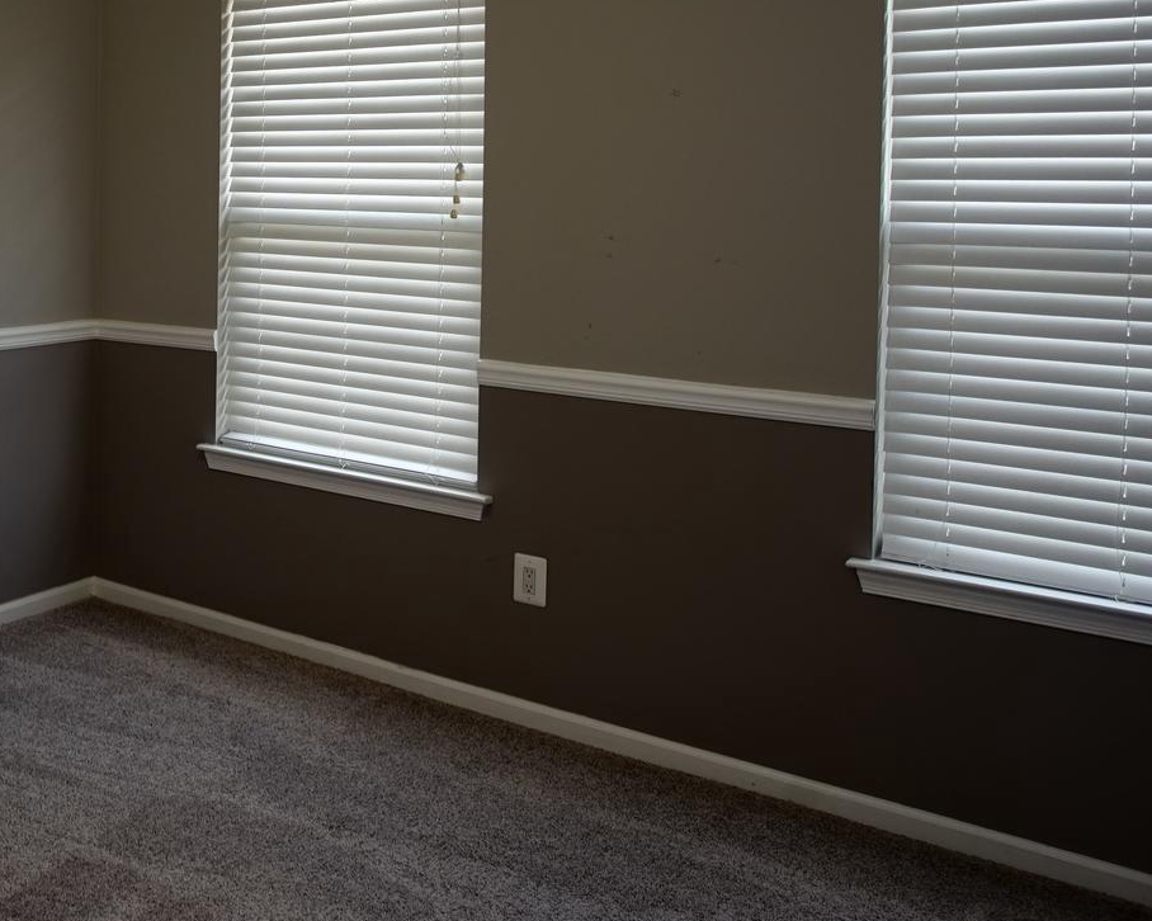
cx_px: 185
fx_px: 1227
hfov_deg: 46.8
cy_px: 202
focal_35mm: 36
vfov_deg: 39.7
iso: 640
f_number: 5
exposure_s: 1/80
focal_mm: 17
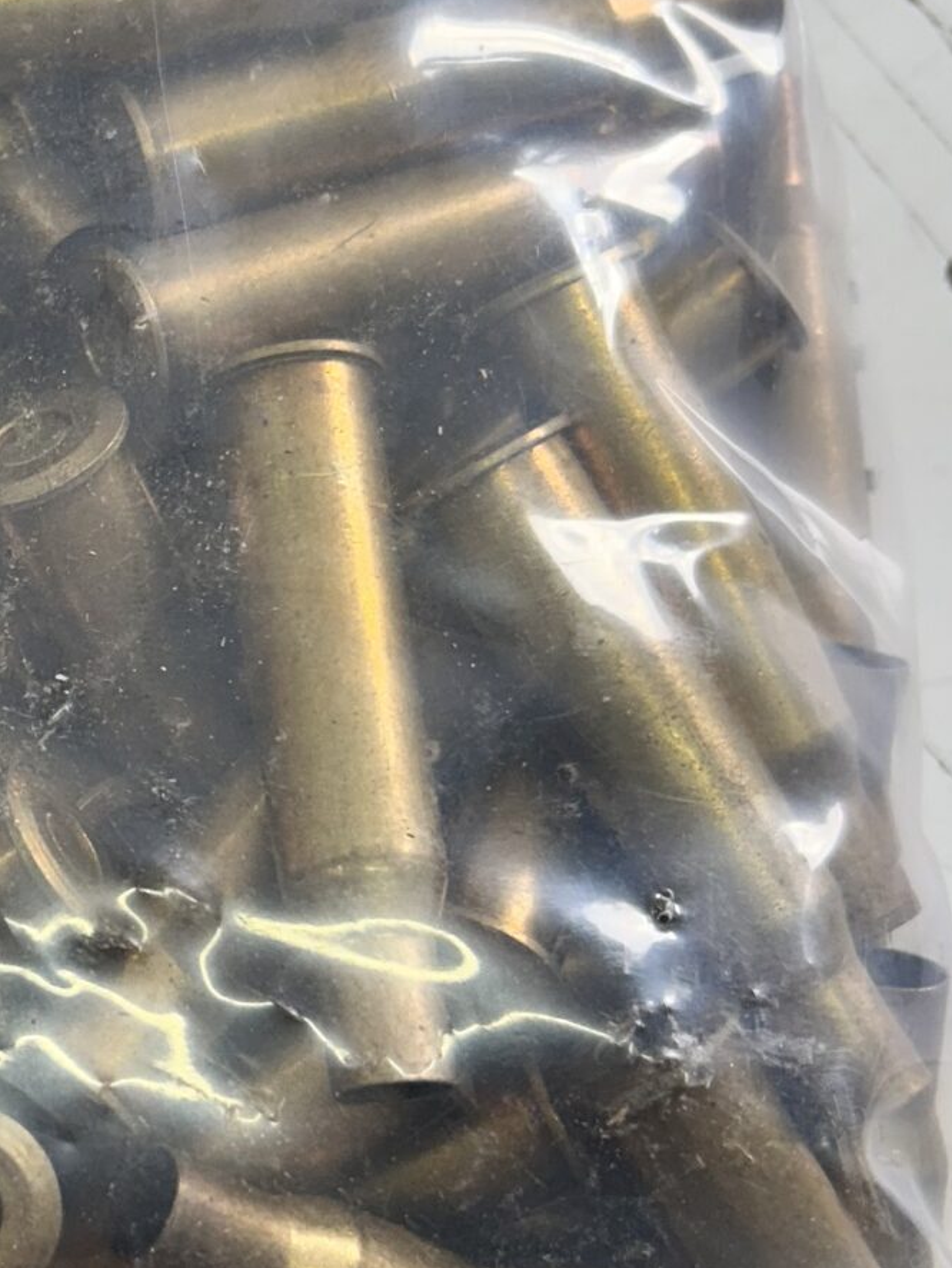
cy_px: 610
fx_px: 2748
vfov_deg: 26.0
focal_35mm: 75
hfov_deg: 18.6
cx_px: -209
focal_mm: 5.7
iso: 40
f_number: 1.5
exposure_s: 1/120
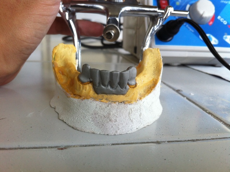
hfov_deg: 52.7
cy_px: 86
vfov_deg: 40.6
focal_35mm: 35
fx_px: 232
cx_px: 115
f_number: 2.8
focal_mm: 3.85
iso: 80
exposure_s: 1/128
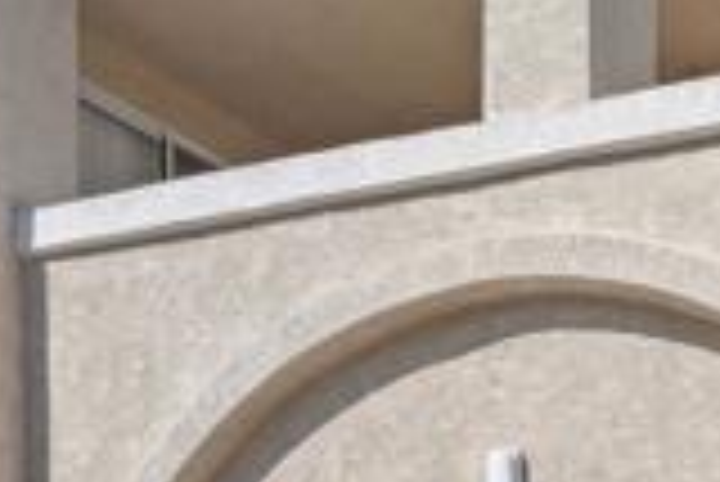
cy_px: 592
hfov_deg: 27.6
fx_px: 1121
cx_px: 1008
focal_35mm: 56
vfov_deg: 22.2
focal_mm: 14
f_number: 13
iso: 640
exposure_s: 1/200
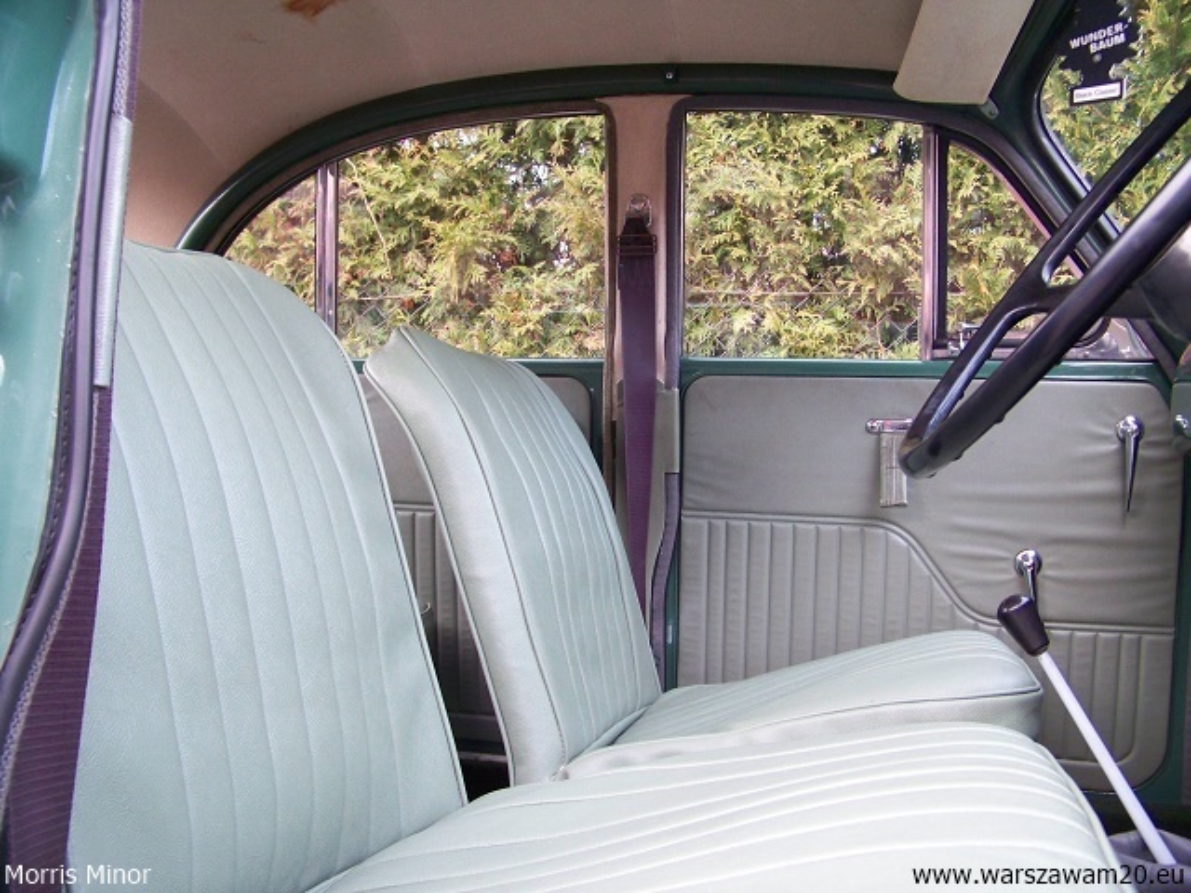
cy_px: 446
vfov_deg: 42.9
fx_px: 1135
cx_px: 596
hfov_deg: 55.4
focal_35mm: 33
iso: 200
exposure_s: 1/10
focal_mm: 5.85
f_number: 2.8
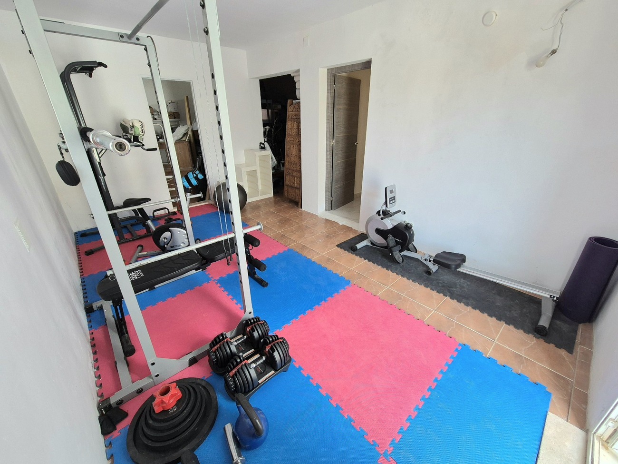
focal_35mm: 13
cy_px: 232
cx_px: 309
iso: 80
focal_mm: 2.2
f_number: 2.2
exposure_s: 1/100
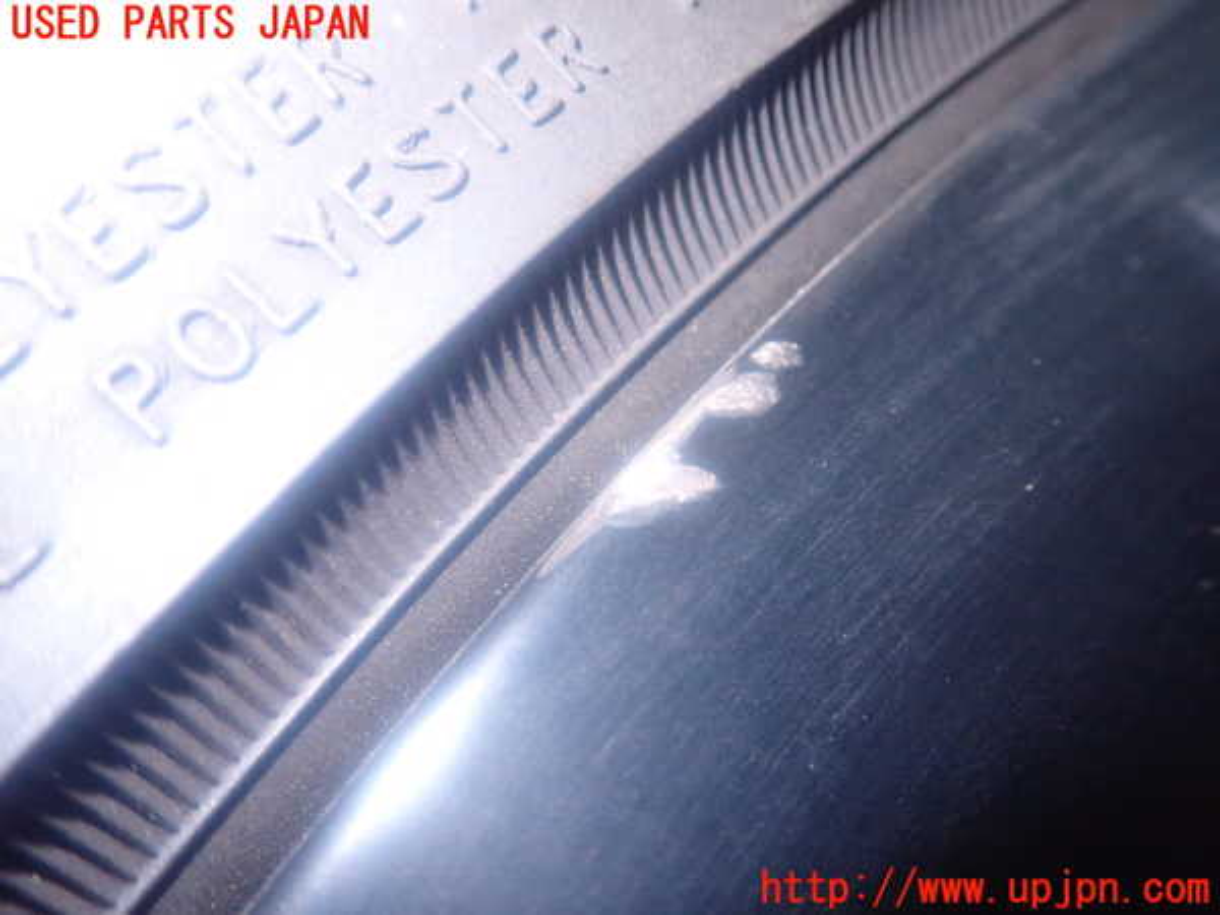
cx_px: 610
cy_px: 458
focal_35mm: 30
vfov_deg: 46.8
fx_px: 1057
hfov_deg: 60.0
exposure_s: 1/40
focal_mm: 5.5
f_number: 2.3
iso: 800
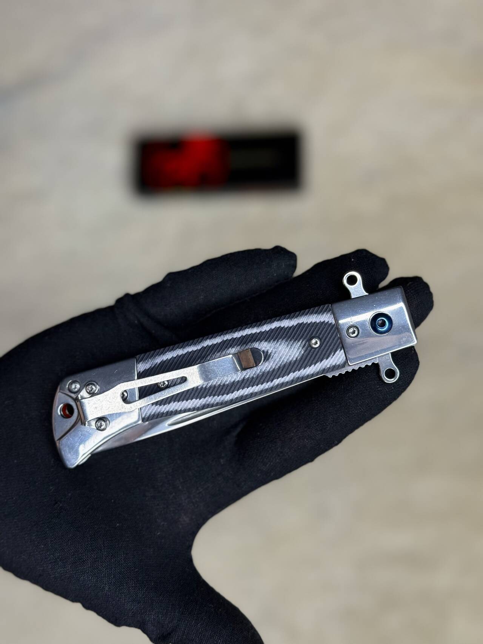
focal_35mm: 48
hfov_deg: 30.3
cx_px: 242
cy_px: 322
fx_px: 893
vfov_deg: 39.7
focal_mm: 6.76
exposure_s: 1/228
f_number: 1.78
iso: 160
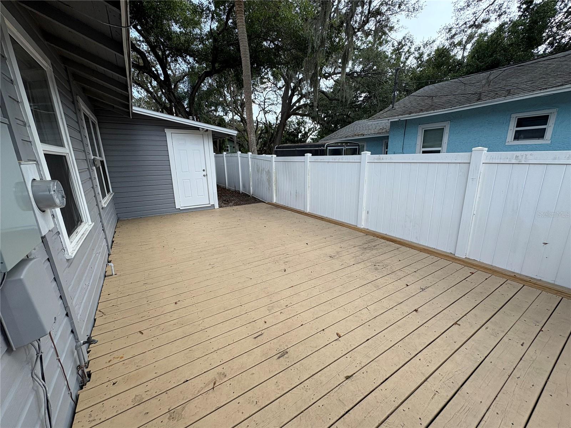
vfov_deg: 85.7
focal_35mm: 14
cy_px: 214
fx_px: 231
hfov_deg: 102.1
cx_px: 286
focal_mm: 2.22
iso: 40
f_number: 2.2
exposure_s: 1/501
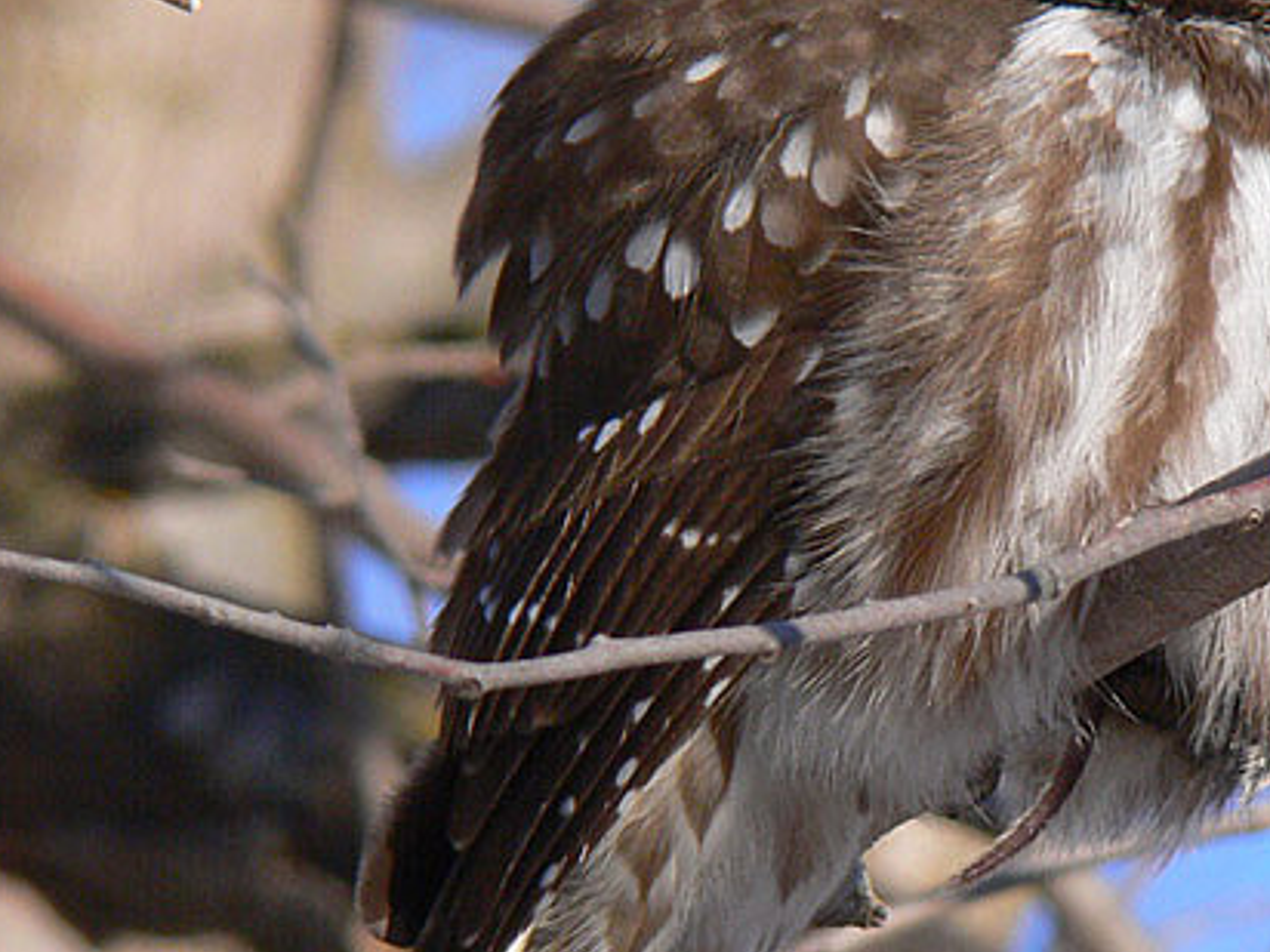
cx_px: 820
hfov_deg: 2.4
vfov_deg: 1.8
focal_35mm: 816
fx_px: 29938
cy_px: 348
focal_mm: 88.8
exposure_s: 1/400
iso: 200
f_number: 8
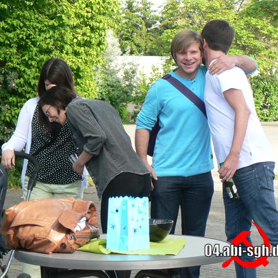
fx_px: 1617
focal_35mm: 178
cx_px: 74
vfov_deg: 9.8
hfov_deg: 9.8
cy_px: 126
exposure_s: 1/100
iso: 80
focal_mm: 21.6
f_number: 4
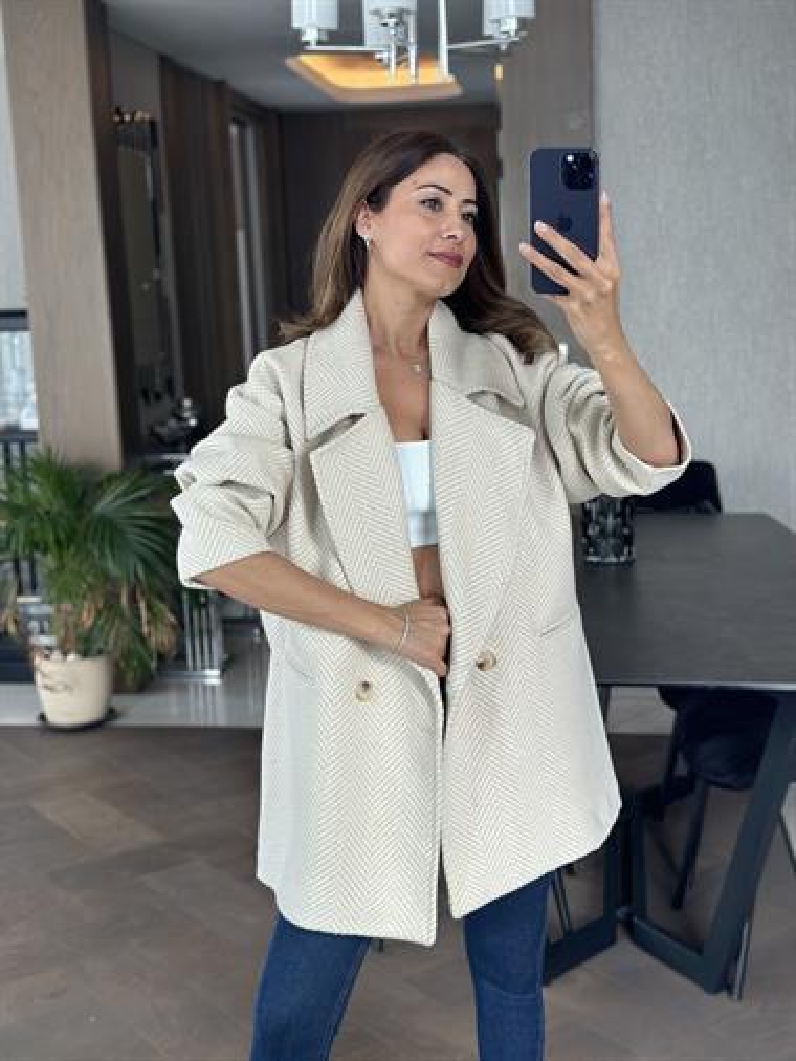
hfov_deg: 30.3
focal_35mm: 48
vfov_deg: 39.6
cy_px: 530
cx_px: 398
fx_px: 1470
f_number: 1.78
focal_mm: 6.86
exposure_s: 1/75
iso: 125
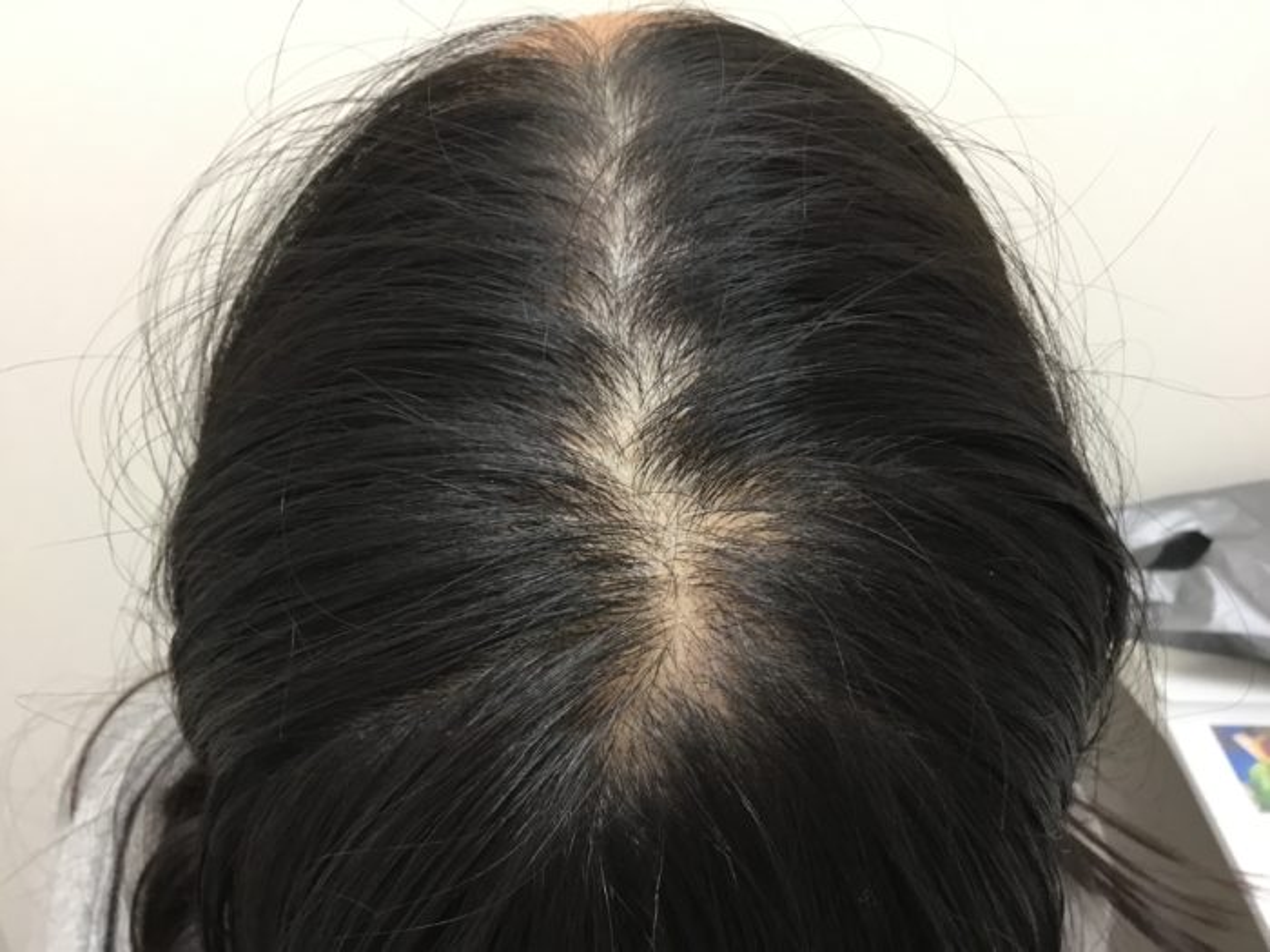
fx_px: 1137
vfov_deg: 45.4
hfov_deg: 58.4
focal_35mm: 31
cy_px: 476
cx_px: 635
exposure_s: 1/30
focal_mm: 3.3
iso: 80
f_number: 2.4
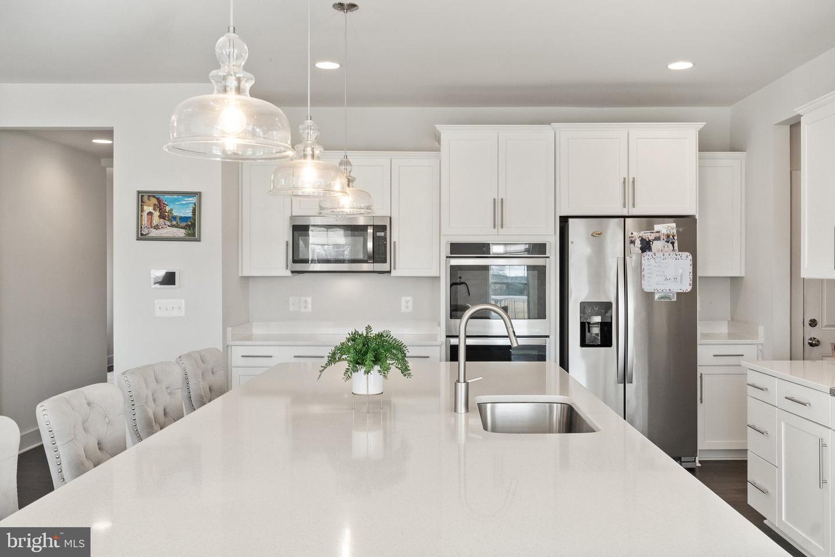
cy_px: 278
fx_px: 673
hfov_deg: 63.7
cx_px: 418
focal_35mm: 29
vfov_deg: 45.0
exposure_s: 1/30
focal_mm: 19.5
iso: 800
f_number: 8
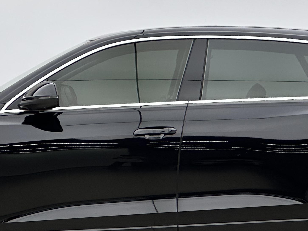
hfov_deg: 9.2
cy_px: 25
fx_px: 1913
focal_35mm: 215
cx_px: 149
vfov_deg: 6.9
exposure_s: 1/111
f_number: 2.8
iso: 32
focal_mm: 9
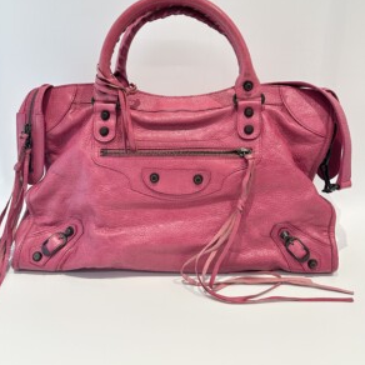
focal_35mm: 32
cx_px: 178
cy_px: 129
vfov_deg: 50.4
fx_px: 382
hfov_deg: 51.1
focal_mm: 6.86
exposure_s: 1/100
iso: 200
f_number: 1.78
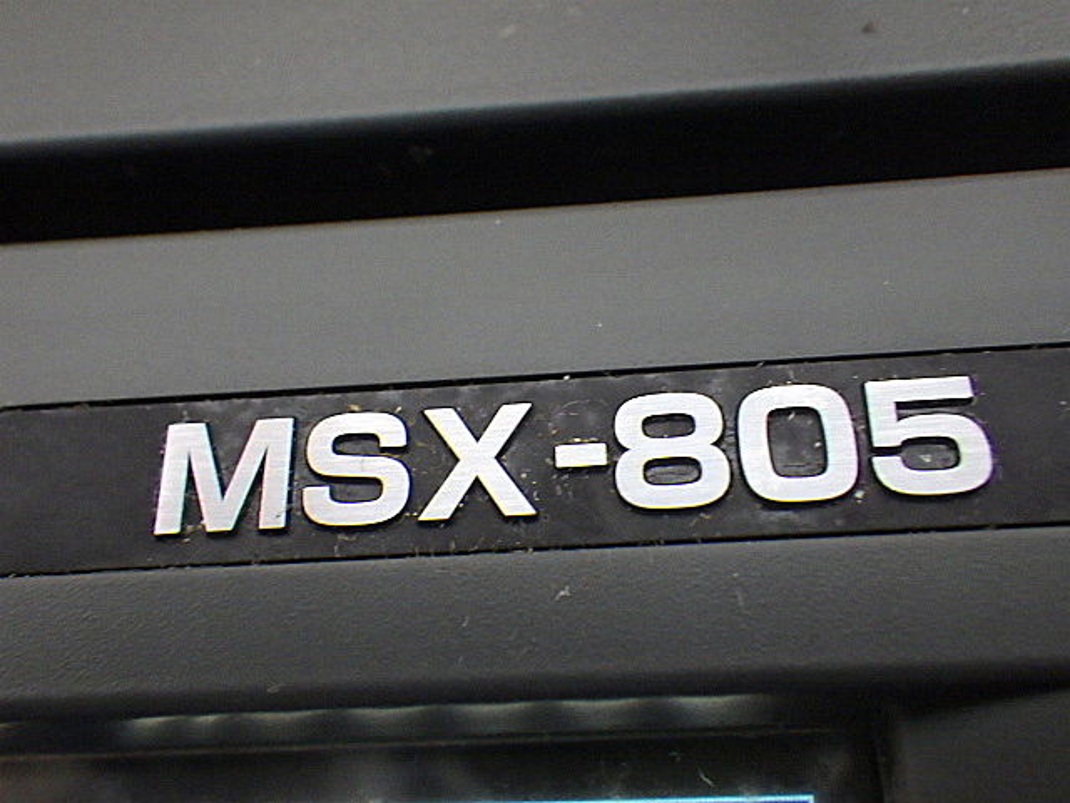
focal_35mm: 34
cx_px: 535
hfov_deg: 54.0
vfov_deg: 41.8
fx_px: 1051
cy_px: 402
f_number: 3.8
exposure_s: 1/25
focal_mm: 6.1
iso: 1600
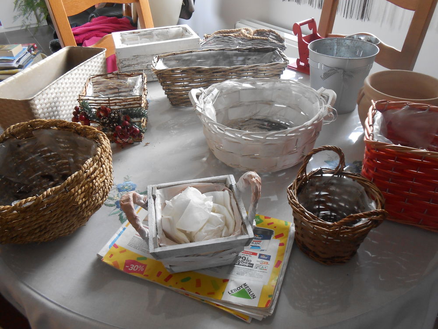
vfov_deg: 53.1
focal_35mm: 26
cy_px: 164
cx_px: 219
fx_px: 329
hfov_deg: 67.3
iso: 200
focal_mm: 4.6
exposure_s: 1/30
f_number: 3.5
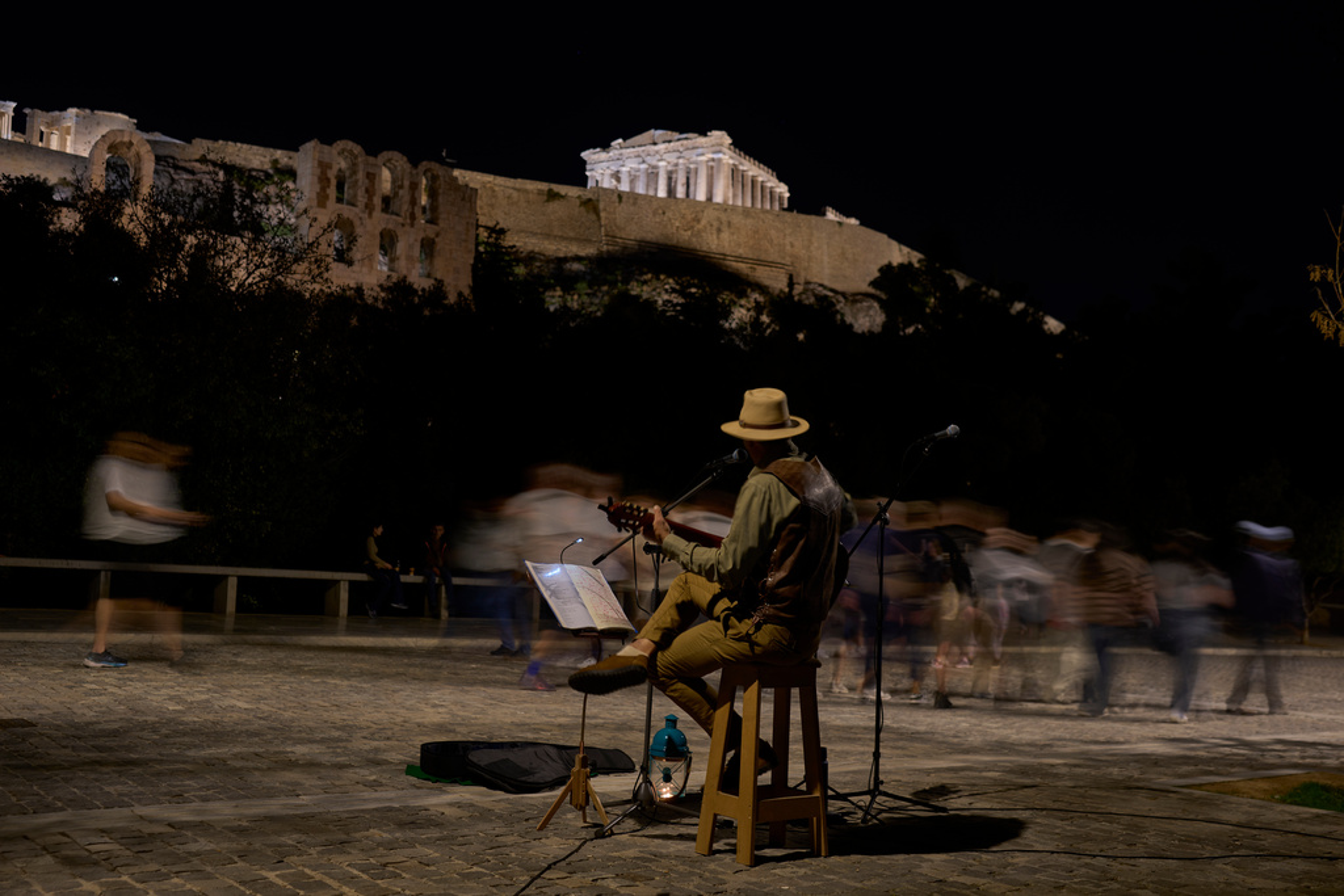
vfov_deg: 37.9
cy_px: 448
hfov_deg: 54.4
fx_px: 1307
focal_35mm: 35
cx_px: 672
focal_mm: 35
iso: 100
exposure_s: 1/1.59
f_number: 3.2
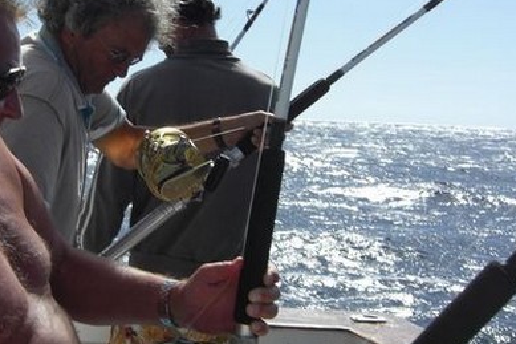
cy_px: 139
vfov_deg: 21.2
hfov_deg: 31.0
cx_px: 137
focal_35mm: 64
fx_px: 917
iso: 80
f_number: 8
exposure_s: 1/320
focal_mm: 7.9
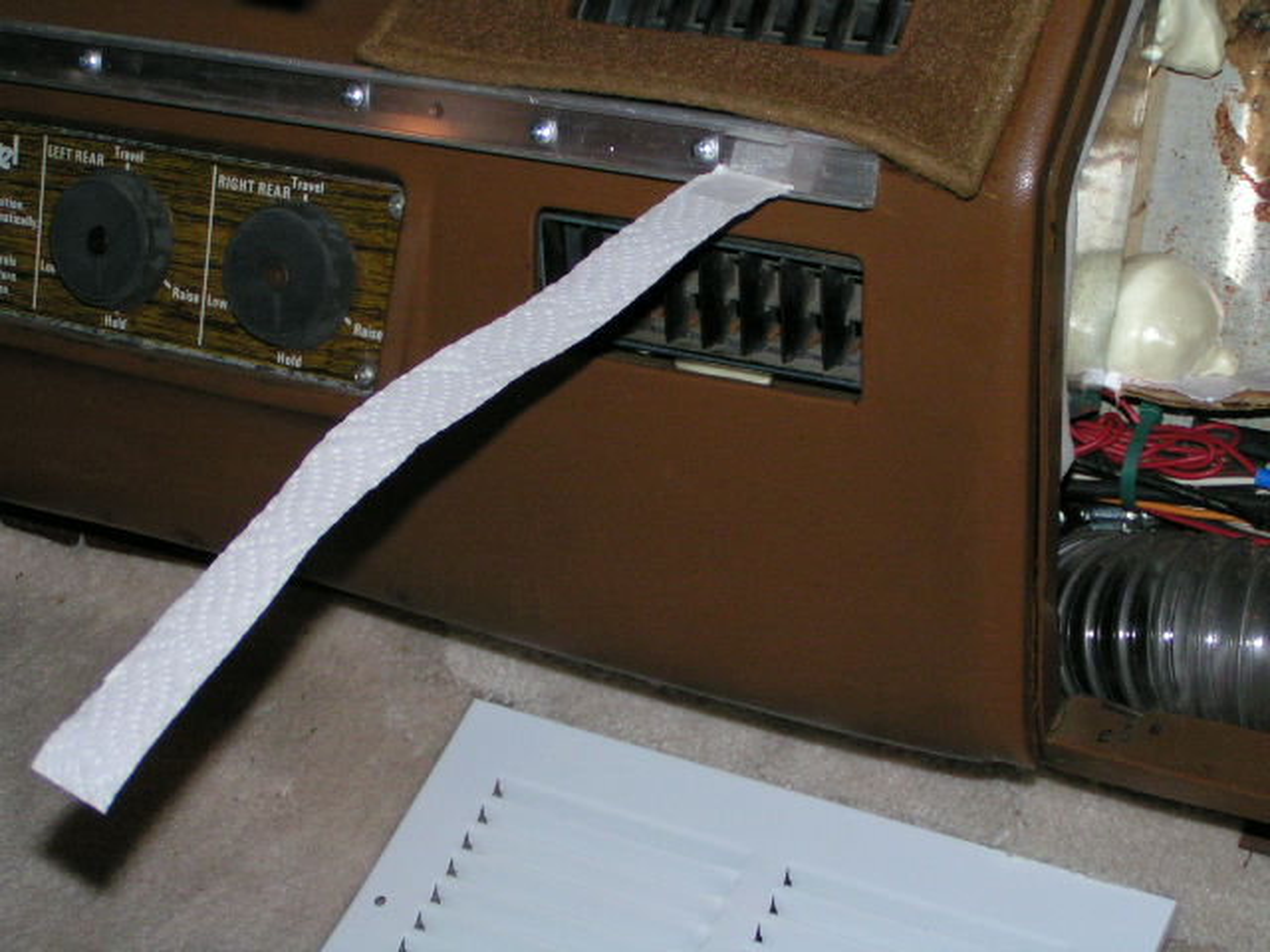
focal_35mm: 72
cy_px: 476
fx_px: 2642
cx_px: 635
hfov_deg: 27.0
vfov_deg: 20.4
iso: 200
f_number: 3.2
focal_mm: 11
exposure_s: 1/80
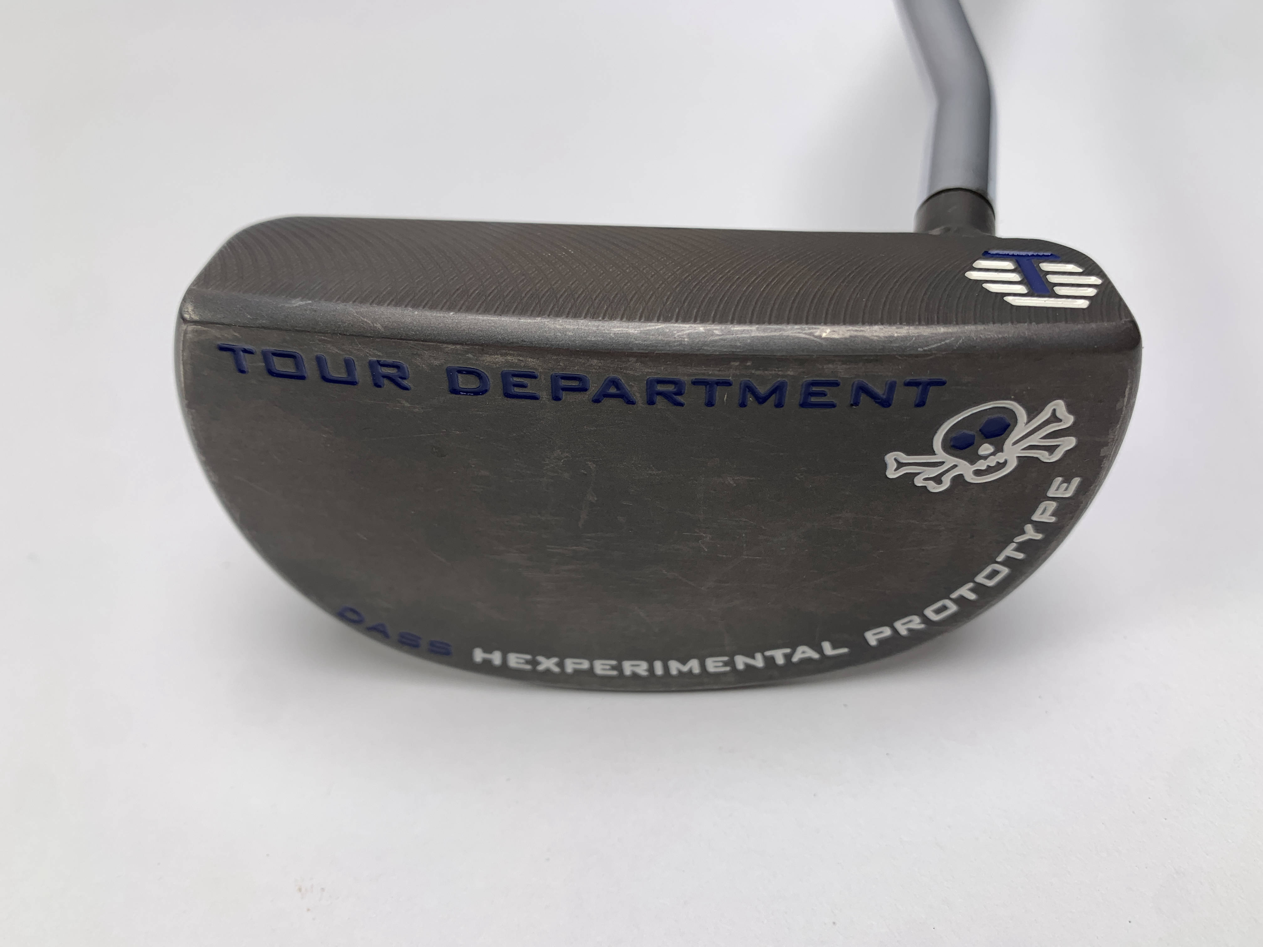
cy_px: 474
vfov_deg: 53.1
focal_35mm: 26
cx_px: 632
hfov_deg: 67.3
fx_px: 949
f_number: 1.8
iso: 25
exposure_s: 1/154
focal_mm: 4.25
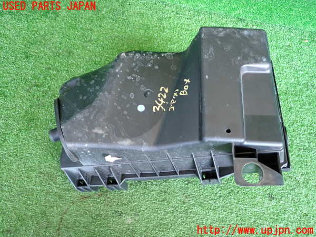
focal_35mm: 32
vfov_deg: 44.2
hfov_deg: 56.8
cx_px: 158
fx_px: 292
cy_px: 118
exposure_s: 1/30
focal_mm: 5.79
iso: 320
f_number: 2.4
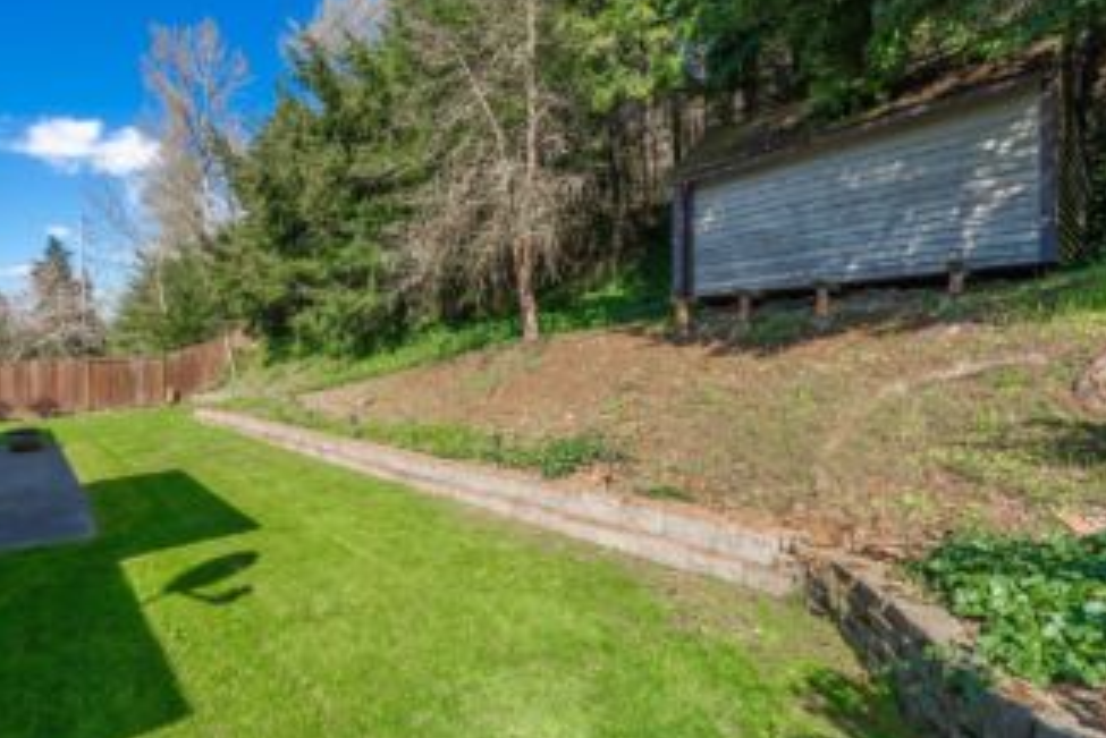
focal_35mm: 16
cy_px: 362
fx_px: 492
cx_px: 459
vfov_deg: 73.8
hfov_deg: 95.8
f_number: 9
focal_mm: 13
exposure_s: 1/50
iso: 80
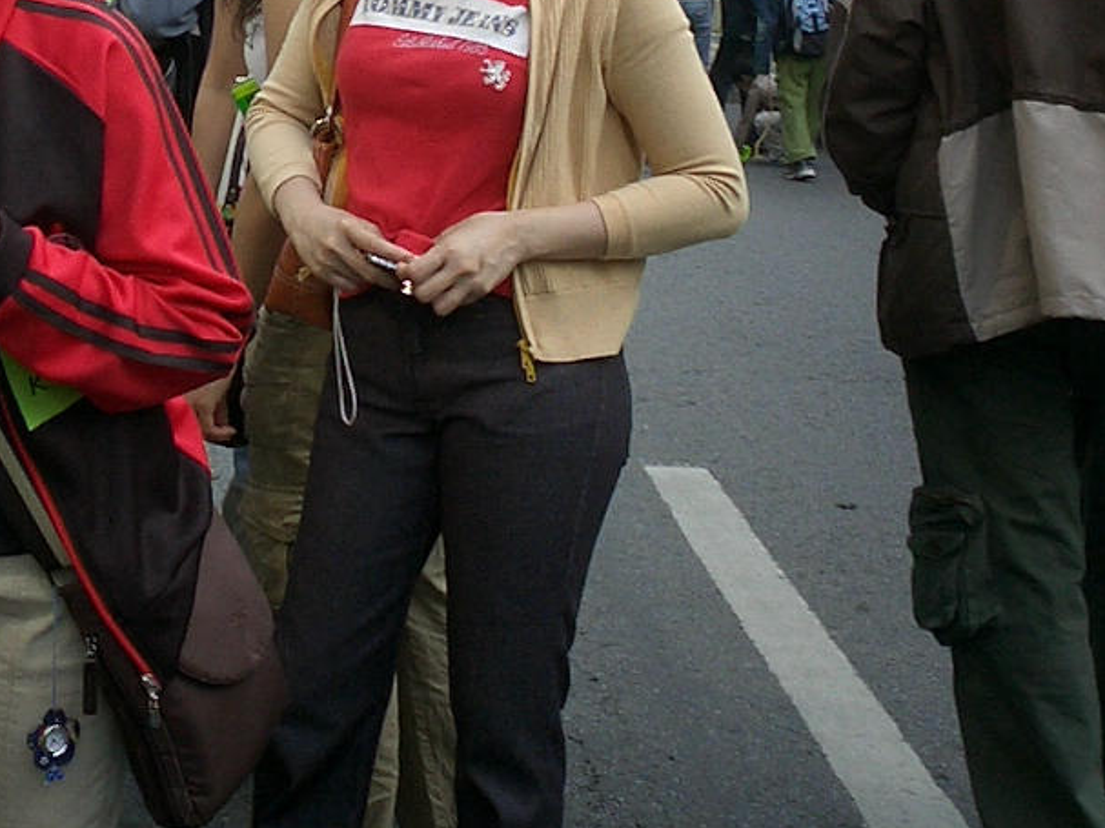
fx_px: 2489
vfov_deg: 18.4
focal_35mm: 78
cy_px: 2
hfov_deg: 24.5
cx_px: 182
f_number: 3.5
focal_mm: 5.6
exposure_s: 1/250
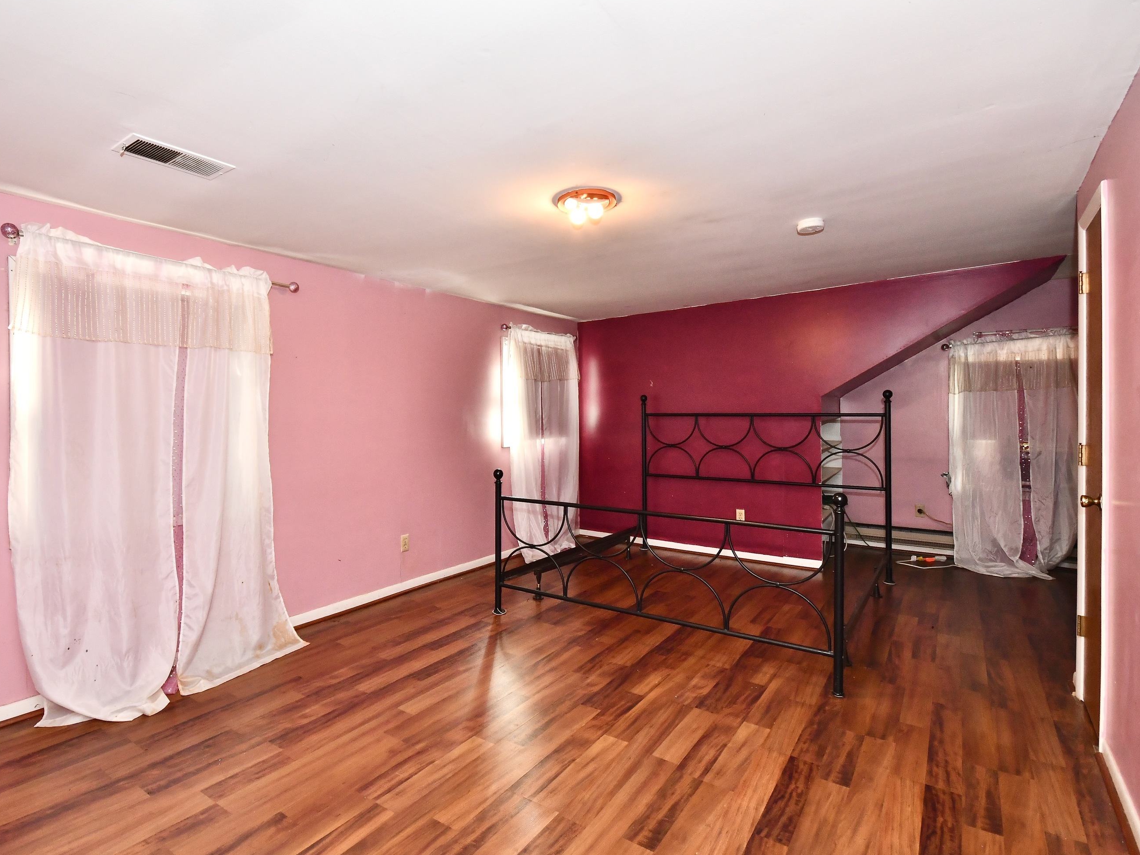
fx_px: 560
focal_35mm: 17
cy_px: 435
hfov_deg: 90.6
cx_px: 498
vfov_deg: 74.7
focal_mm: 10
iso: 640
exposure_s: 1/60
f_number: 6.3
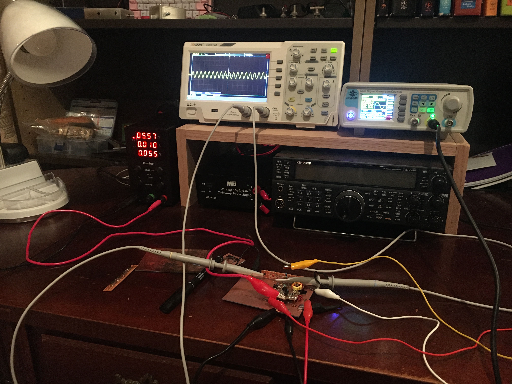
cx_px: 256
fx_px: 429
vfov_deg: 48.2
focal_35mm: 29
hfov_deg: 61.7
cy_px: 192
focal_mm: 4.15
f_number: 2.2
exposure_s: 1/15
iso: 500
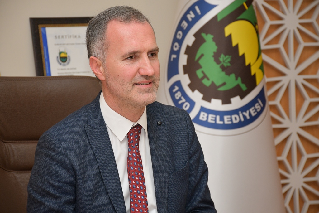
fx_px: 1391
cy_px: 106
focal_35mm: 157
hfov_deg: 13.1
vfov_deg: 8.7
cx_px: 160
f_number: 7.1
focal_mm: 105
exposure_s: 1/60
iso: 1000
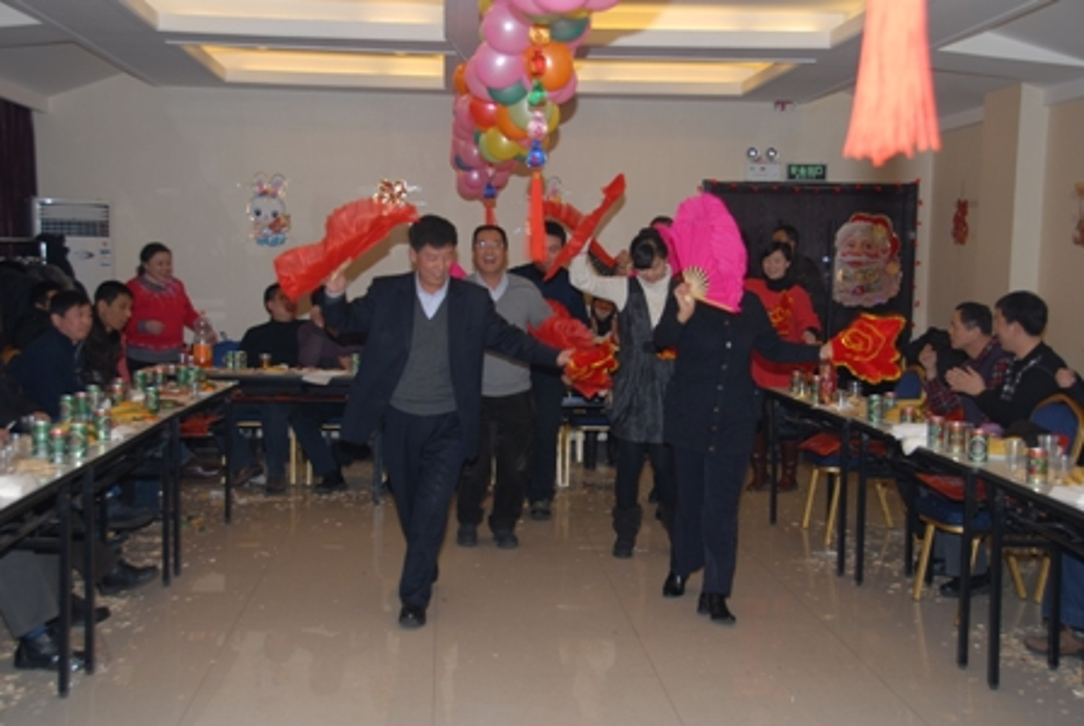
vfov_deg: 29.0
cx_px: 542
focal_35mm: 46
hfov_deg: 42.3
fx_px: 1402
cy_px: 363
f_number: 4
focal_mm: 31
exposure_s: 1/60
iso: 100
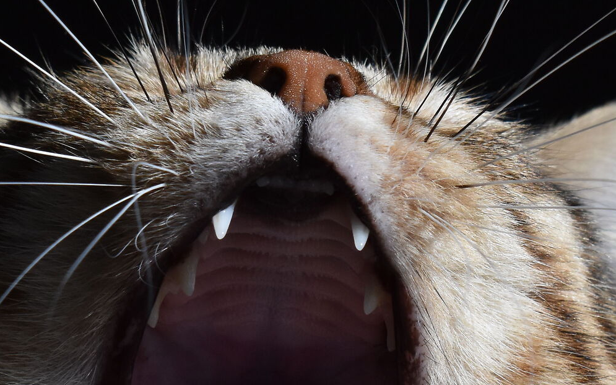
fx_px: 2972
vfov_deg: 7.4
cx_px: 365
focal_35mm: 177
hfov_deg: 11.8
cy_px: 306
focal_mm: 48
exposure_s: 1/800
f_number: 10
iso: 800
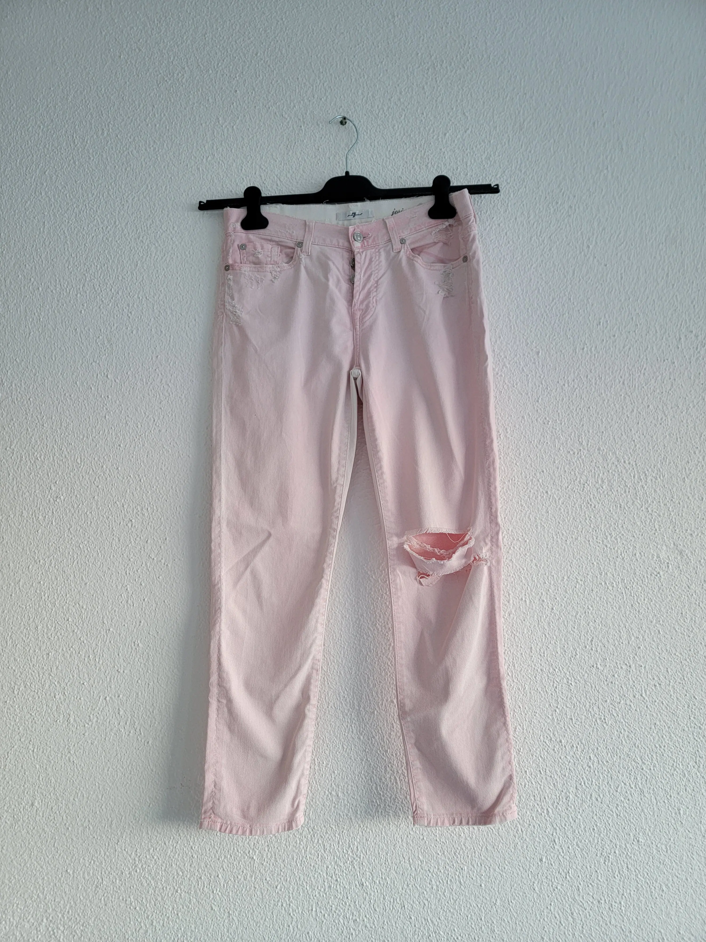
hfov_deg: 56.8
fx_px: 653
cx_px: 353
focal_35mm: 24
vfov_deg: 71.6
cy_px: 471
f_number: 1.8
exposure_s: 1/40
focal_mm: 6.7
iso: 160
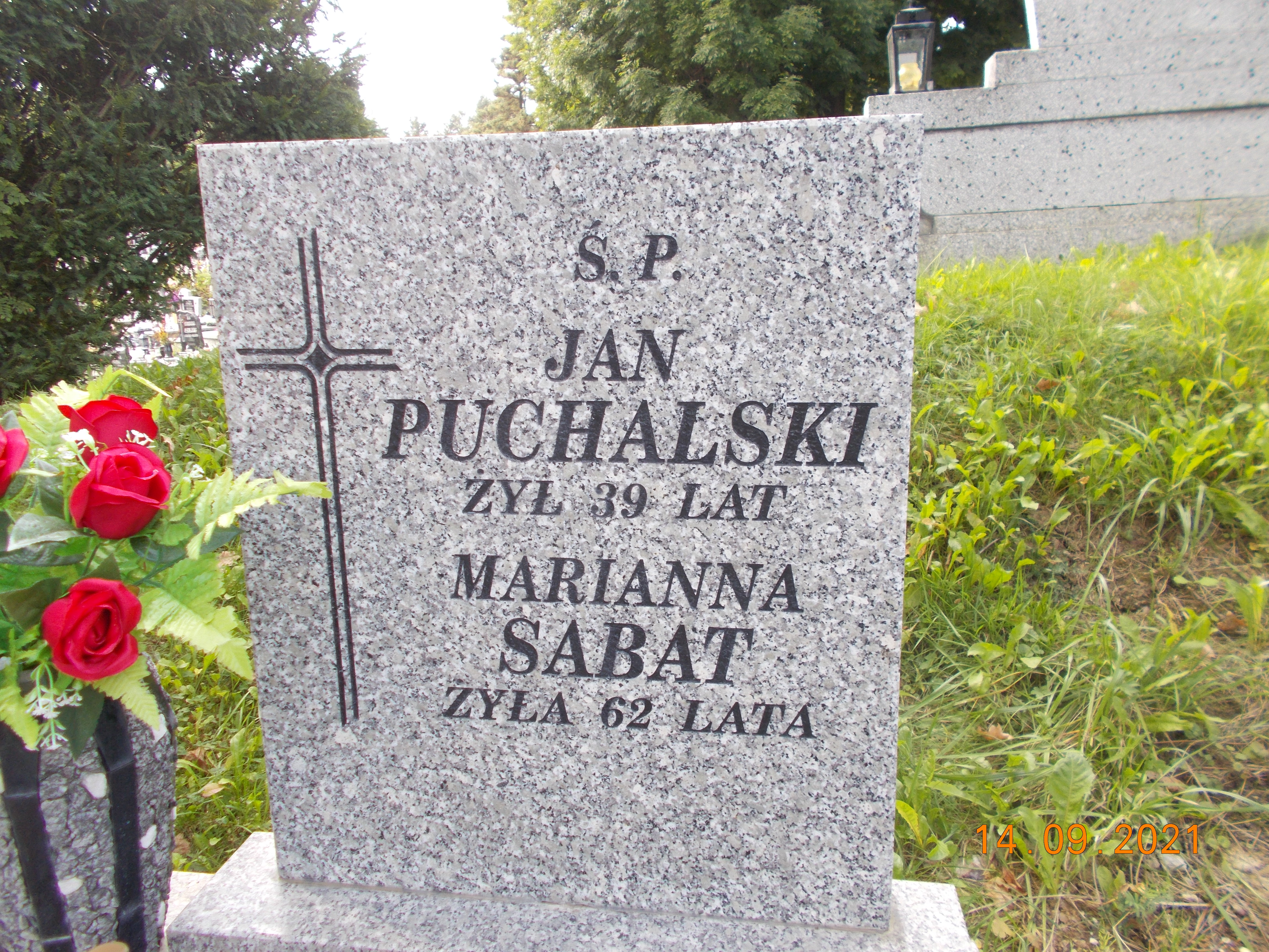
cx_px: 634
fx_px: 953
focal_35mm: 26
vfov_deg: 53.1
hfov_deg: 67.3
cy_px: 476
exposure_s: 1/80
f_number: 3.2
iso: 80
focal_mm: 4.6
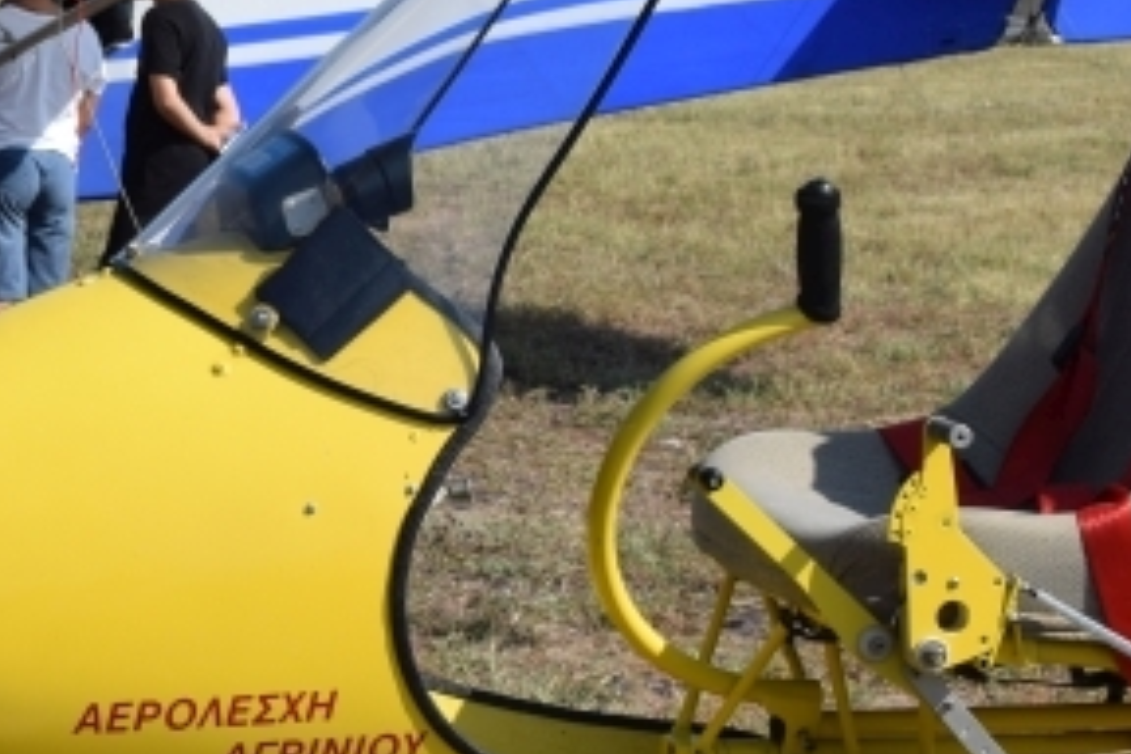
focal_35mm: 125
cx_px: -31
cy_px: 210
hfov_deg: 16.0
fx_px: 3927
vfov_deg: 10.9
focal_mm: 30
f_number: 8
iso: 100
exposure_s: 1/250
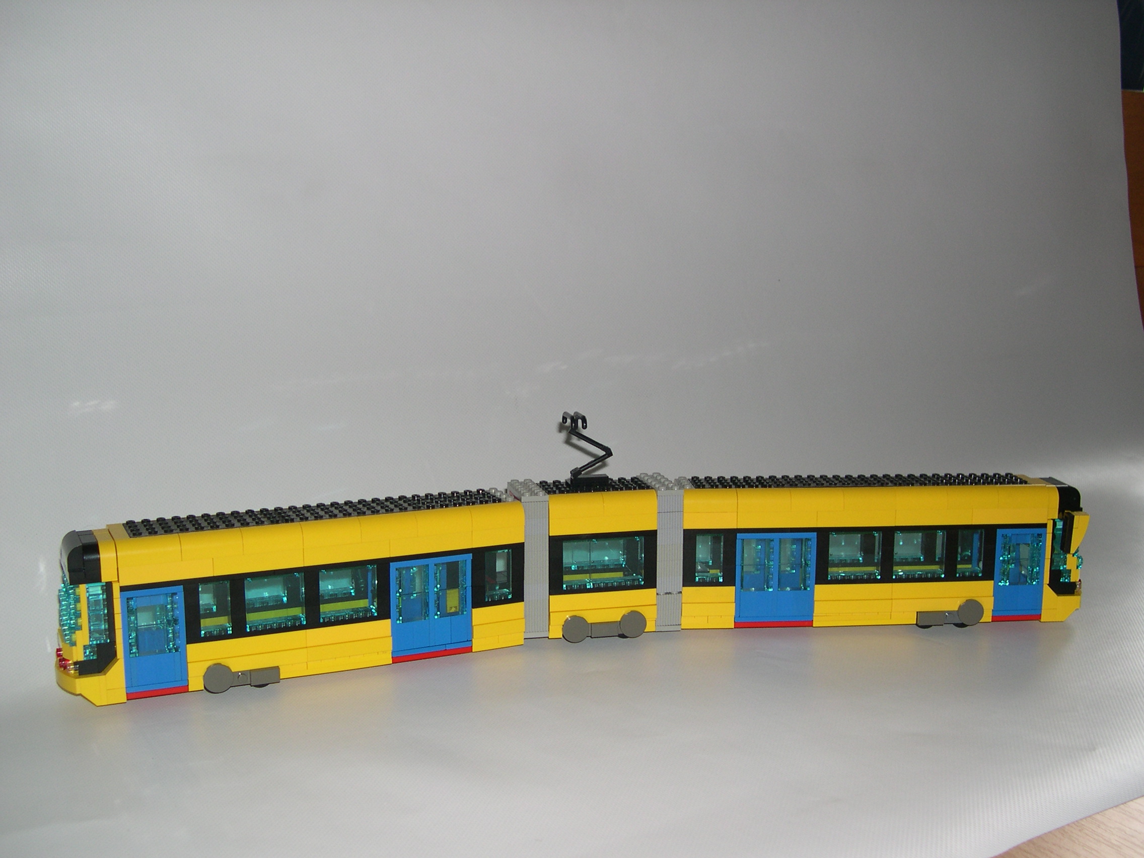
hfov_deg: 49.0
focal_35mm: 38
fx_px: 1256
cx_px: 572
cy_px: 429
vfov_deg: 37.7
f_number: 2.8
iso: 100
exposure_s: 1/60
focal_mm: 8
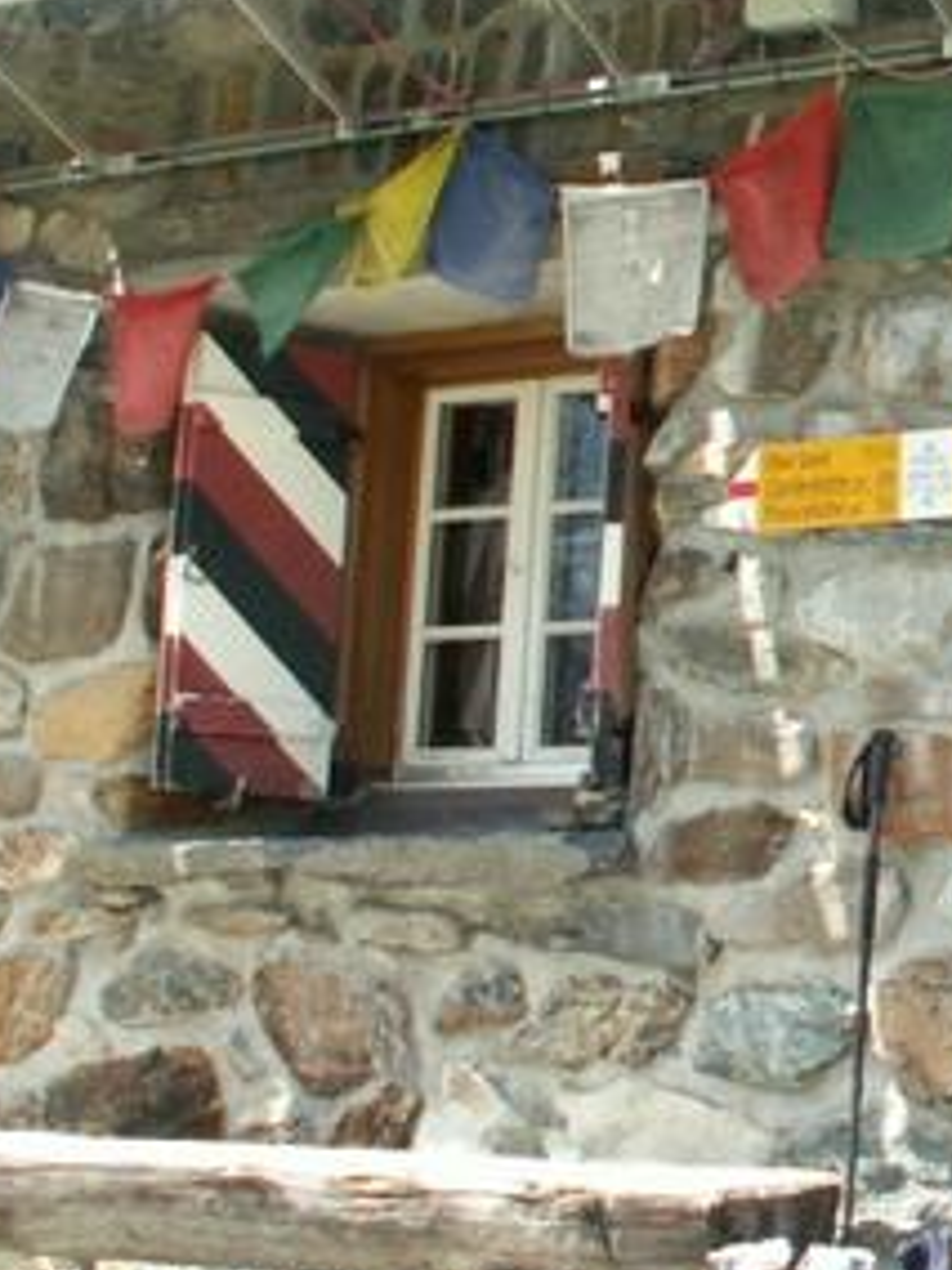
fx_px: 2897
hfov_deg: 17.3
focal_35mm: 79
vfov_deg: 24.6
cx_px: 1301
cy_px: 402
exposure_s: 1/100
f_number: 4.5
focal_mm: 5.86
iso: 50
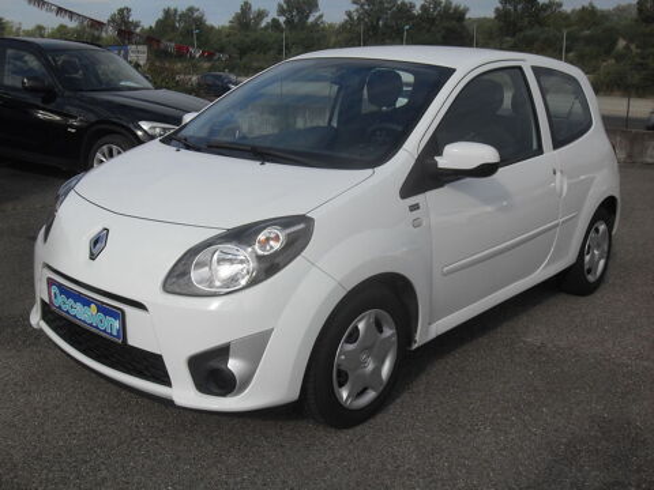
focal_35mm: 37
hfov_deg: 50.1
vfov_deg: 38.7
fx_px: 699
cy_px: 245
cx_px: 327
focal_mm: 6.3
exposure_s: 1/125
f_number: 8.9
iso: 80
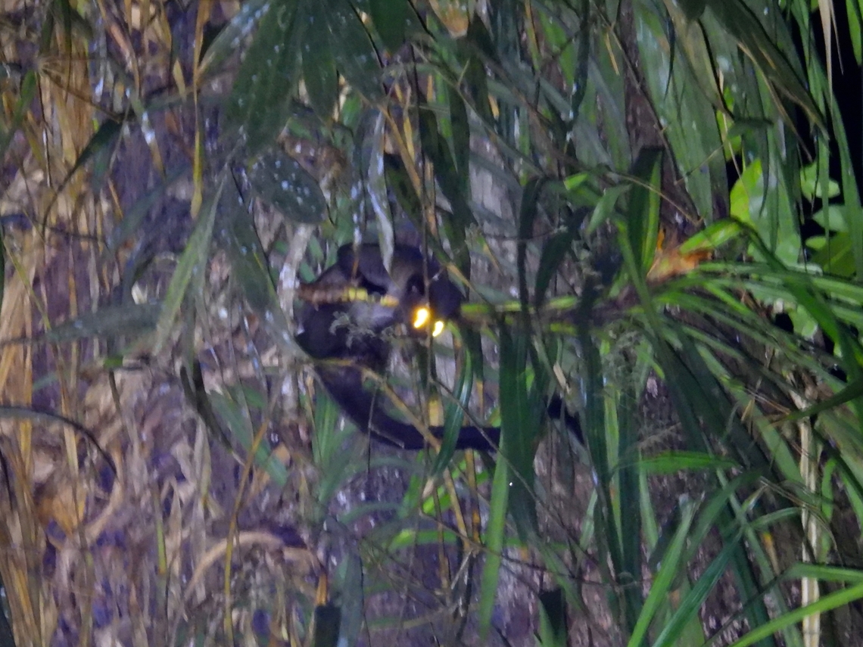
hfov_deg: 3.3
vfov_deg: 2.5
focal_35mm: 600
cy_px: 324
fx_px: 14958
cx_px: 432
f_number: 5
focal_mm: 107
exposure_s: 1
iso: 1600
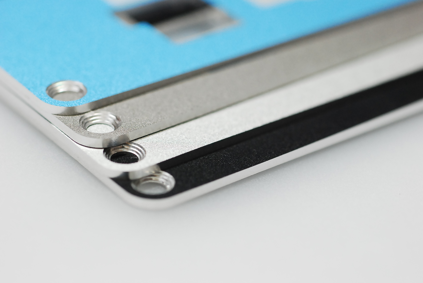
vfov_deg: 15.2
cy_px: 142
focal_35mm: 90
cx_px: 212
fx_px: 1059
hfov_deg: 22.6
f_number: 4
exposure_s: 1/100
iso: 800
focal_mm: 60
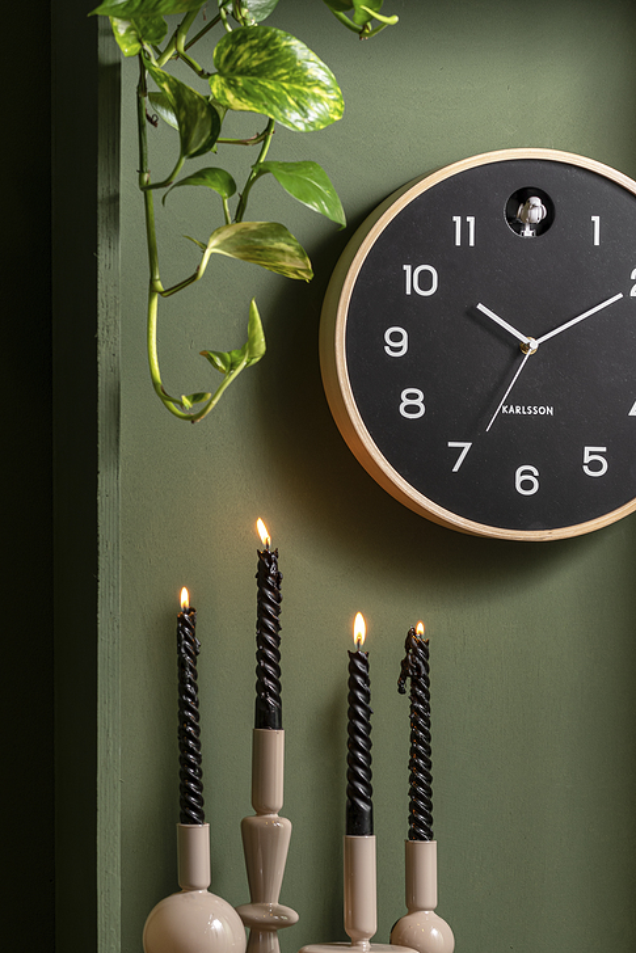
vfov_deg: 12.8
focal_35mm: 161
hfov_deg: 8.5
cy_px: 554
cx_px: 373
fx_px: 4264
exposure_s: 1/13
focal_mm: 135
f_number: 6.3
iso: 160
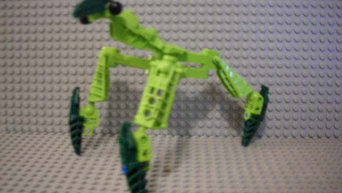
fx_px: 381
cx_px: 171
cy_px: 90
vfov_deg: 28.3
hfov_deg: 48.4
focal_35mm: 42
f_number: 3.2
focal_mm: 6.3
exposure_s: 1/2.8
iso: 200
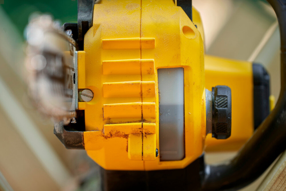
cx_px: 143
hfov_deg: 10.8
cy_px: 96
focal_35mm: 191
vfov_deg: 7.2
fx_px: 1518
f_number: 4
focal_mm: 191
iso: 100
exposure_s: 1/50
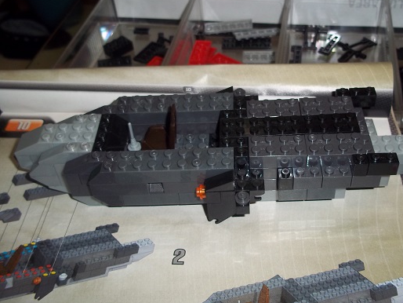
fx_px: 489
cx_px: 234
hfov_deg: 44.6
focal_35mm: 42
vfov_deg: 34.3
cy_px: 127
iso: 80
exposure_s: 1/30
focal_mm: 6.5
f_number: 3.1
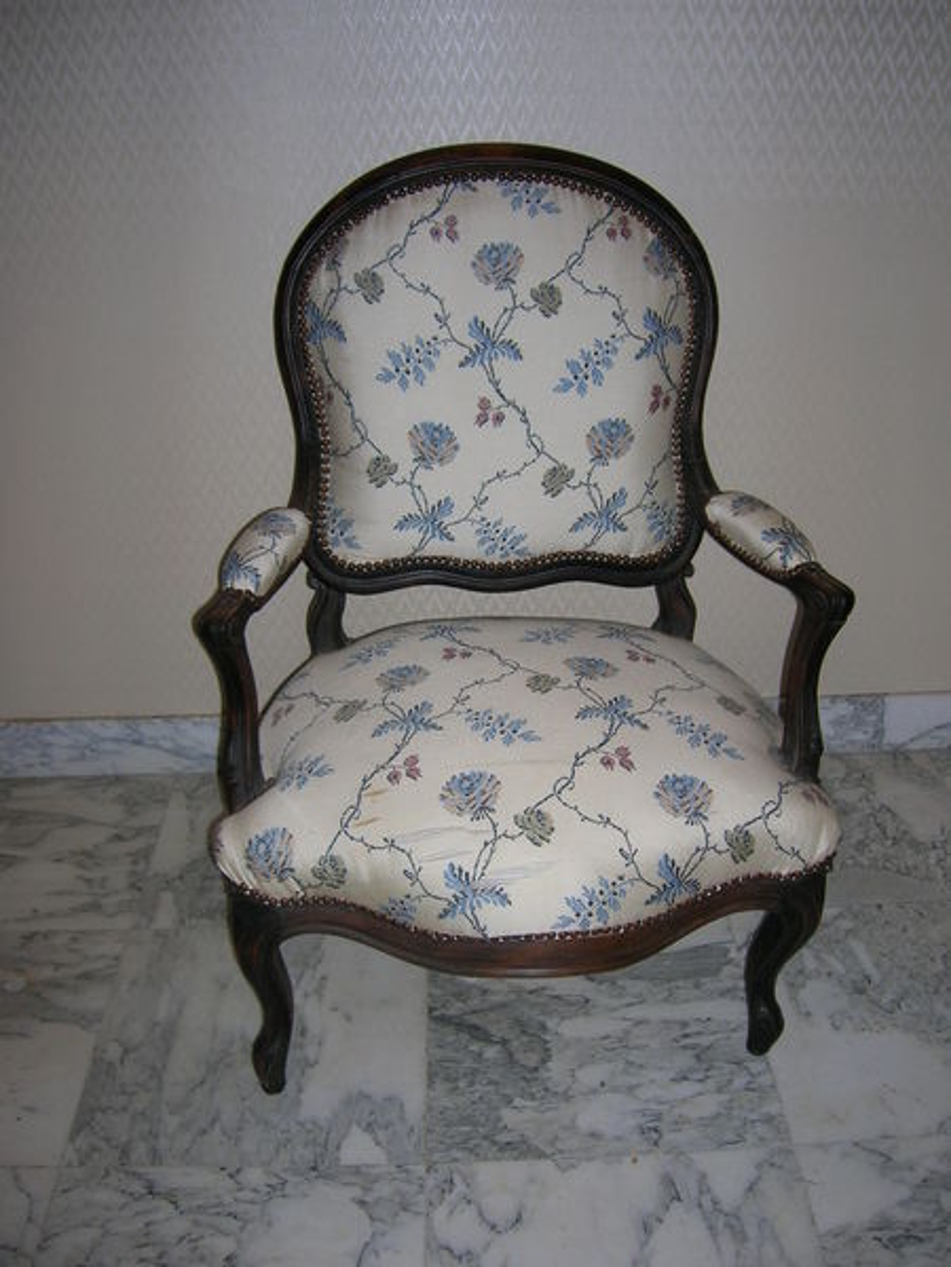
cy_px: 634
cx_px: 476
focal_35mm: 34
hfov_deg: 41.8
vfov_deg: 54.0
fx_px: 1245
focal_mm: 5.7
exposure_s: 1/60.1
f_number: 2.9
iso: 50
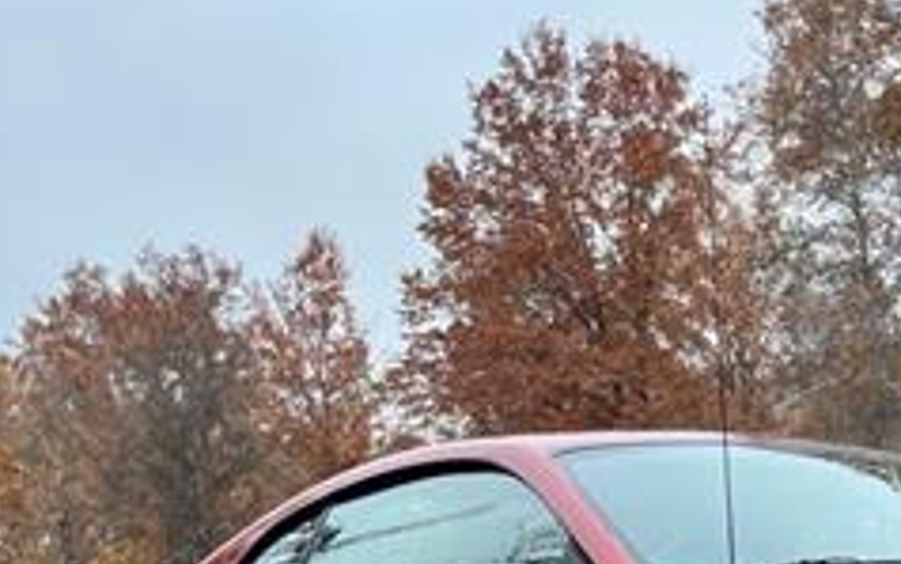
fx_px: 1818
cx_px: 1007
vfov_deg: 17.0
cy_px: 647
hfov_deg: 25.6
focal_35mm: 74
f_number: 1.6
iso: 40
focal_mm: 5.1
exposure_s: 1/239
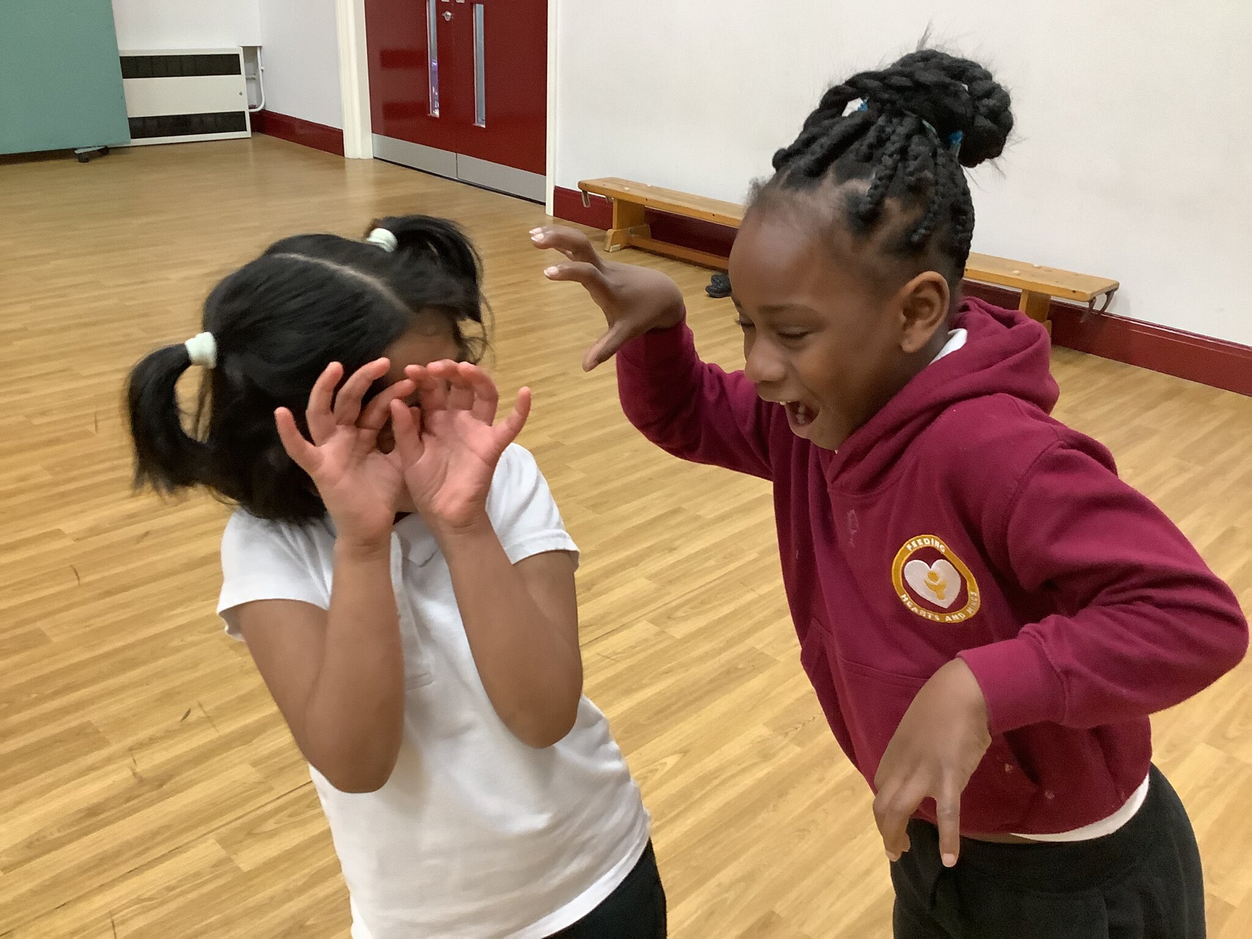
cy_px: 470
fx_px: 1121
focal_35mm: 31
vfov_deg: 45.4
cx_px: 626
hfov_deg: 58.4
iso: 400
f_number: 2.4
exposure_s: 1/33
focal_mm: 3.3
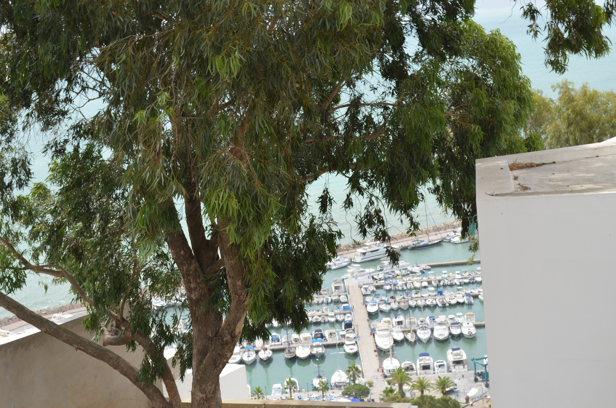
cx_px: 308
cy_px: 204
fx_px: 1229
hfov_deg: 28.1
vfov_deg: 18.8
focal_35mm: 72
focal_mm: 48
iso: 140
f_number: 8
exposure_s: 1/250
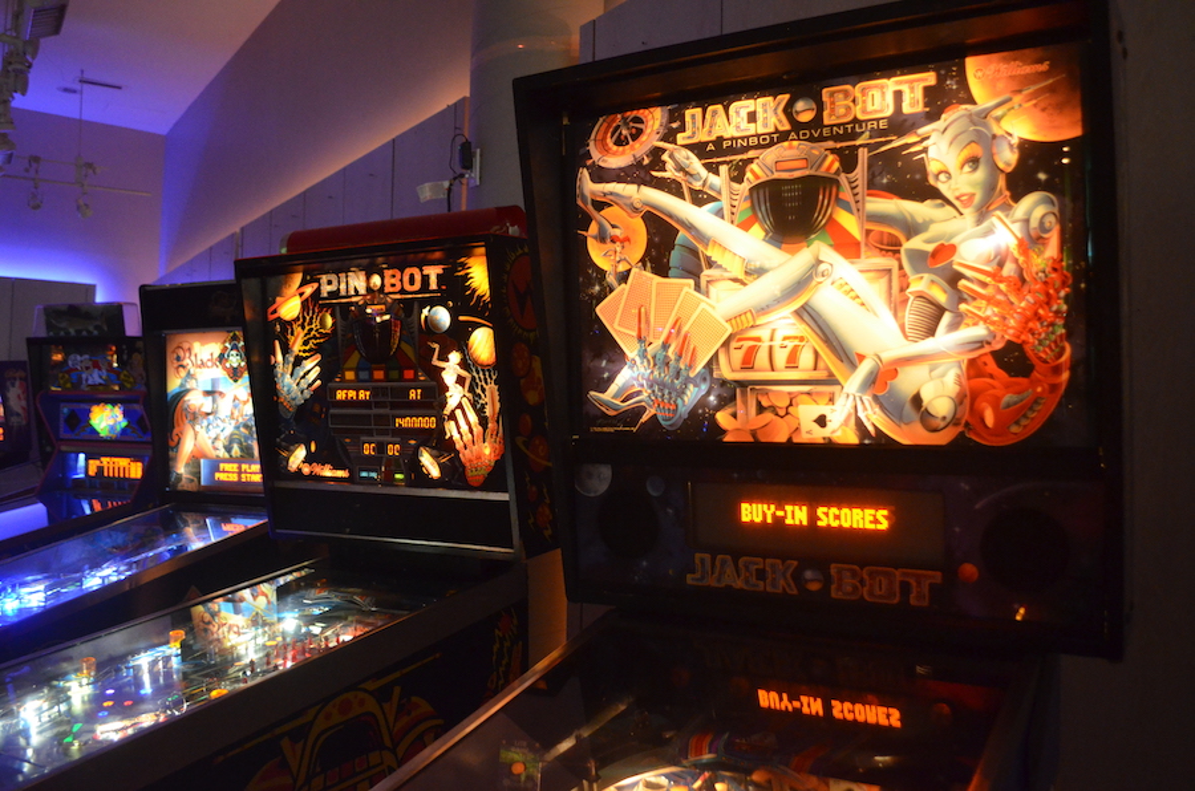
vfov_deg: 43.4
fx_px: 994
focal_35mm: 30
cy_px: 396
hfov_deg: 62.0
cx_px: 598
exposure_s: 1/30
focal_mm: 20
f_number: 3.8
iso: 3200
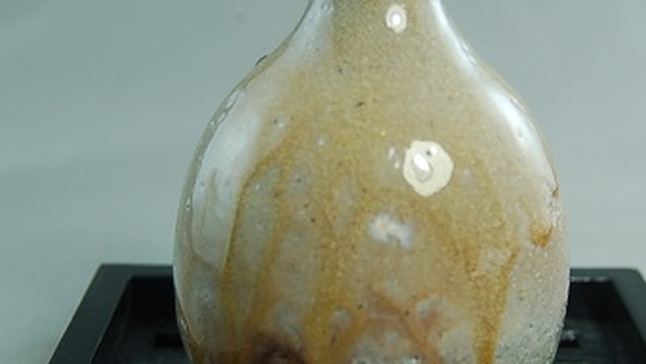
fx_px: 1319
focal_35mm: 77
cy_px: 235
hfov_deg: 27.5
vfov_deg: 15.7
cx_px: 377
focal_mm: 26
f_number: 4
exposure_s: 1/30
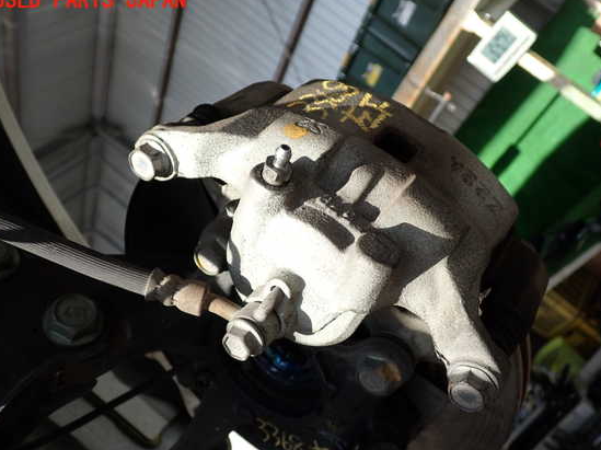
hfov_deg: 52.6
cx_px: 315
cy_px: 233
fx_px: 607
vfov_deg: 40.6
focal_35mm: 35
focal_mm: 5.79
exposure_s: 1/500
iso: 100
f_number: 2.4
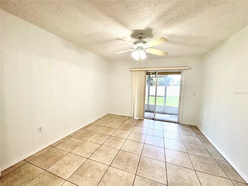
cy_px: 93
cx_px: 124
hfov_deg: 102.1
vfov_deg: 85.7
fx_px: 100
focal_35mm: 14
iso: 100
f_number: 2.2
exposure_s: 1/120
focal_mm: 2.22
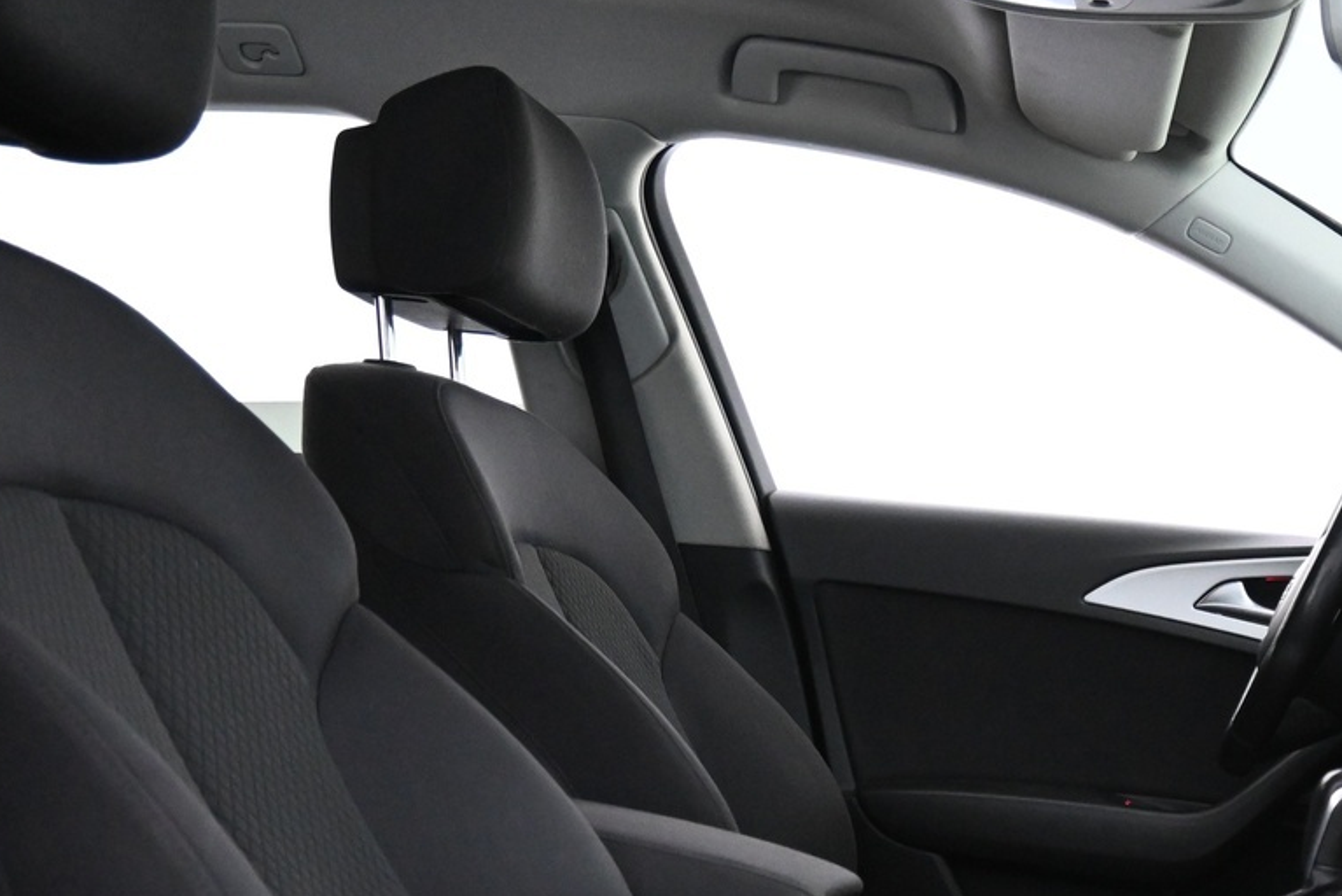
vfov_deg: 22.7
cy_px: 924
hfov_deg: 33.6
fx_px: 2126
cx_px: 1139
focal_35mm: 57
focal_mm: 18
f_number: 3.5
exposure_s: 1/30
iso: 3200
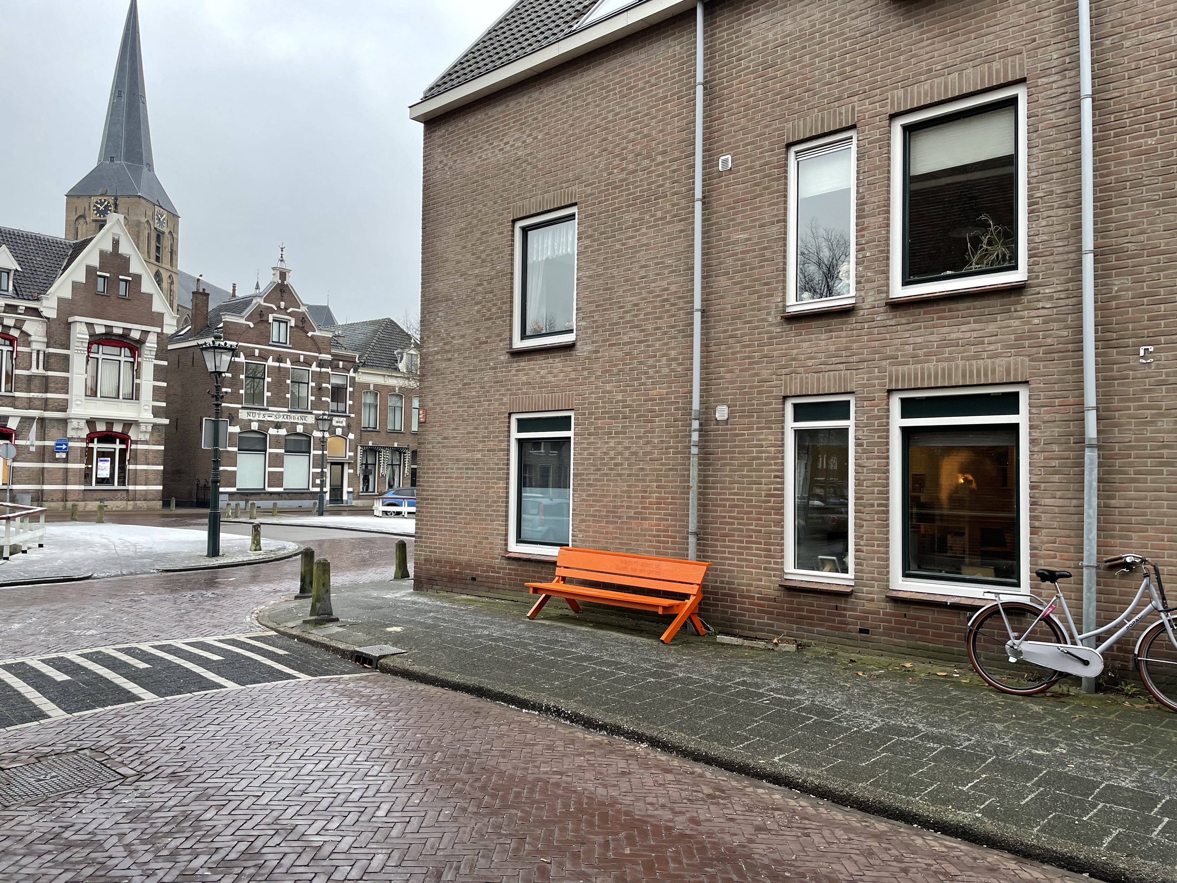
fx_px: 884
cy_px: 442
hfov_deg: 67.3
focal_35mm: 26
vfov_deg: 53.1
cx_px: 588
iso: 80
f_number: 1.6
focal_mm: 4.2
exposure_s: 1/121
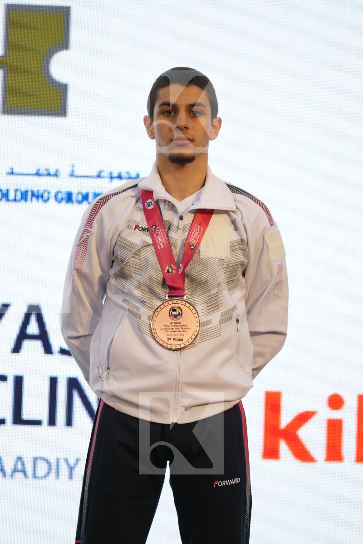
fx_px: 4537
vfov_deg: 6.9
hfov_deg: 4.6
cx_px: 182
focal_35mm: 300
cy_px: 272
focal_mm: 200
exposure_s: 1/250
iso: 320
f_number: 2.8
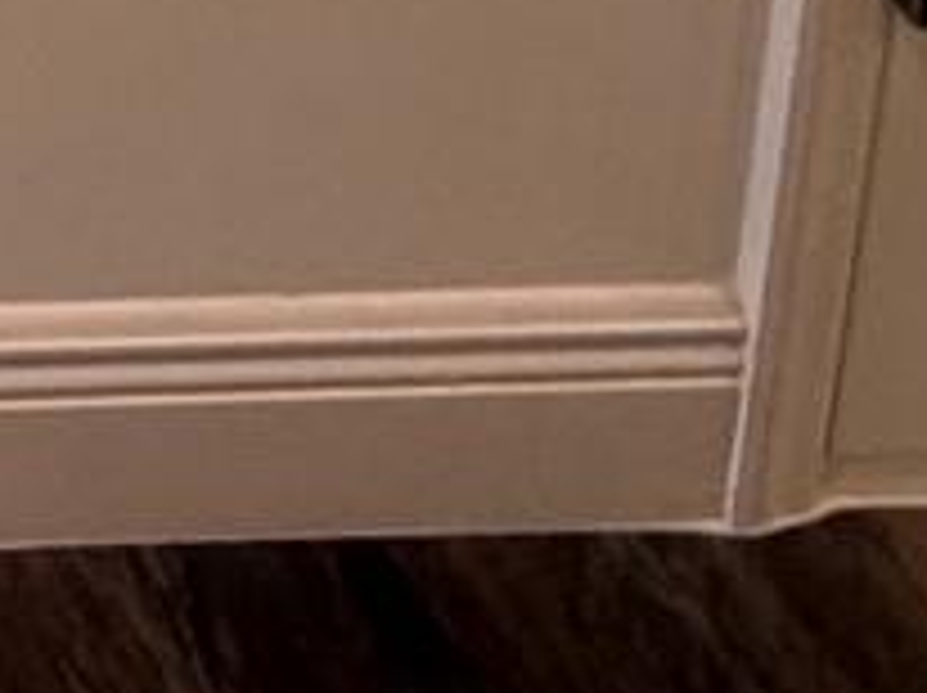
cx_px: -1386
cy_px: -1796
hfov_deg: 13.0
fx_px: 2916
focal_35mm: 109
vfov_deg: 8.9
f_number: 2.2
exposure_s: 1/60
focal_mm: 2.22
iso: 200
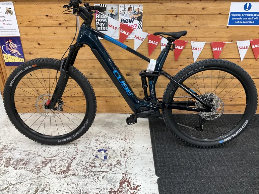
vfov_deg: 46.8
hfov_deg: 60.0
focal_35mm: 30
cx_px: 130
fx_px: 224
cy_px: 96
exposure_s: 1/50
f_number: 1.8
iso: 100
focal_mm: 3
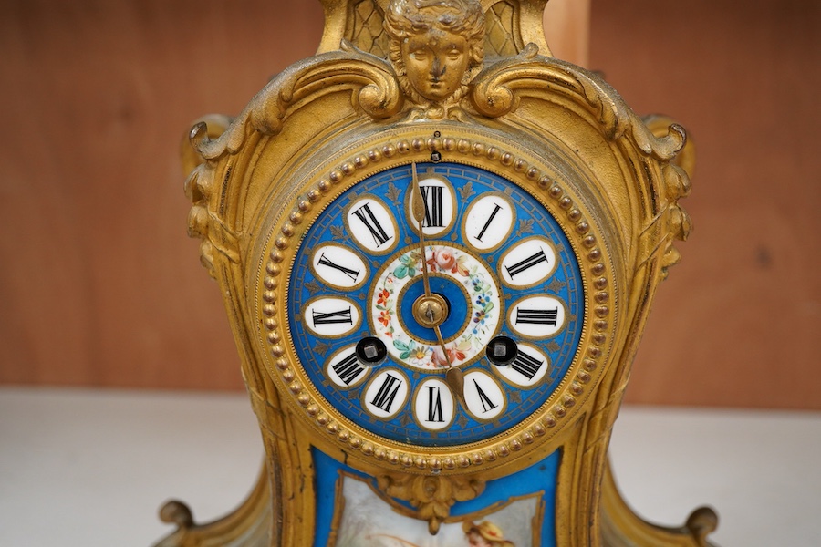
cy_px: 274
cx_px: 410
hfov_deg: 43.6
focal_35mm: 45
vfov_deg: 29.9
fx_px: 1026
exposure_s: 1/125
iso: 1250
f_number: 7.1
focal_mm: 30
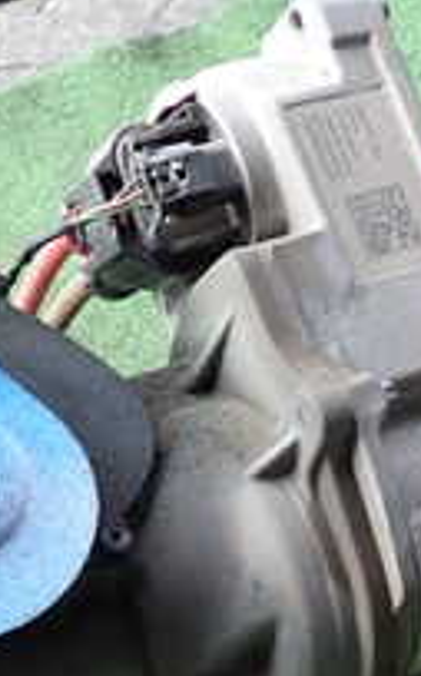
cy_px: 530
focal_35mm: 78
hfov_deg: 16.3
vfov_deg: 26.1
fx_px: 1436
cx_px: 448
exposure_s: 1/160
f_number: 2
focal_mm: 4.5
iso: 100
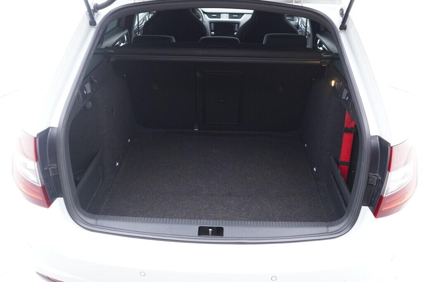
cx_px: 212
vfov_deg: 36.9
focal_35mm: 36
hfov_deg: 53.1
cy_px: 141
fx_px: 423
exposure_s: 1/40
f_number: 2.8
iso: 500
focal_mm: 24
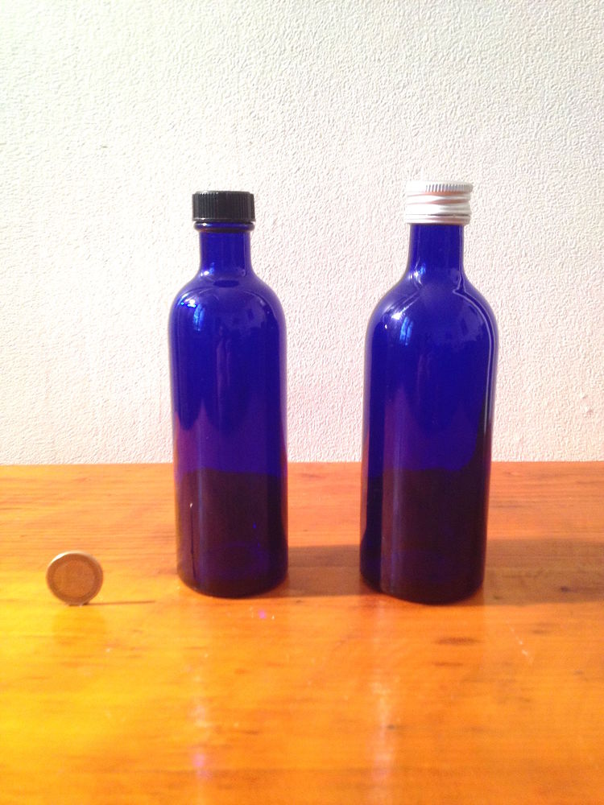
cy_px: 402
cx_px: 302
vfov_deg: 52.6
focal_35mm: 35
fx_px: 814
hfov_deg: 40.7
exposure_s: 1/20
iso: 125
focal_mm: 4.28
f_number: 2.4
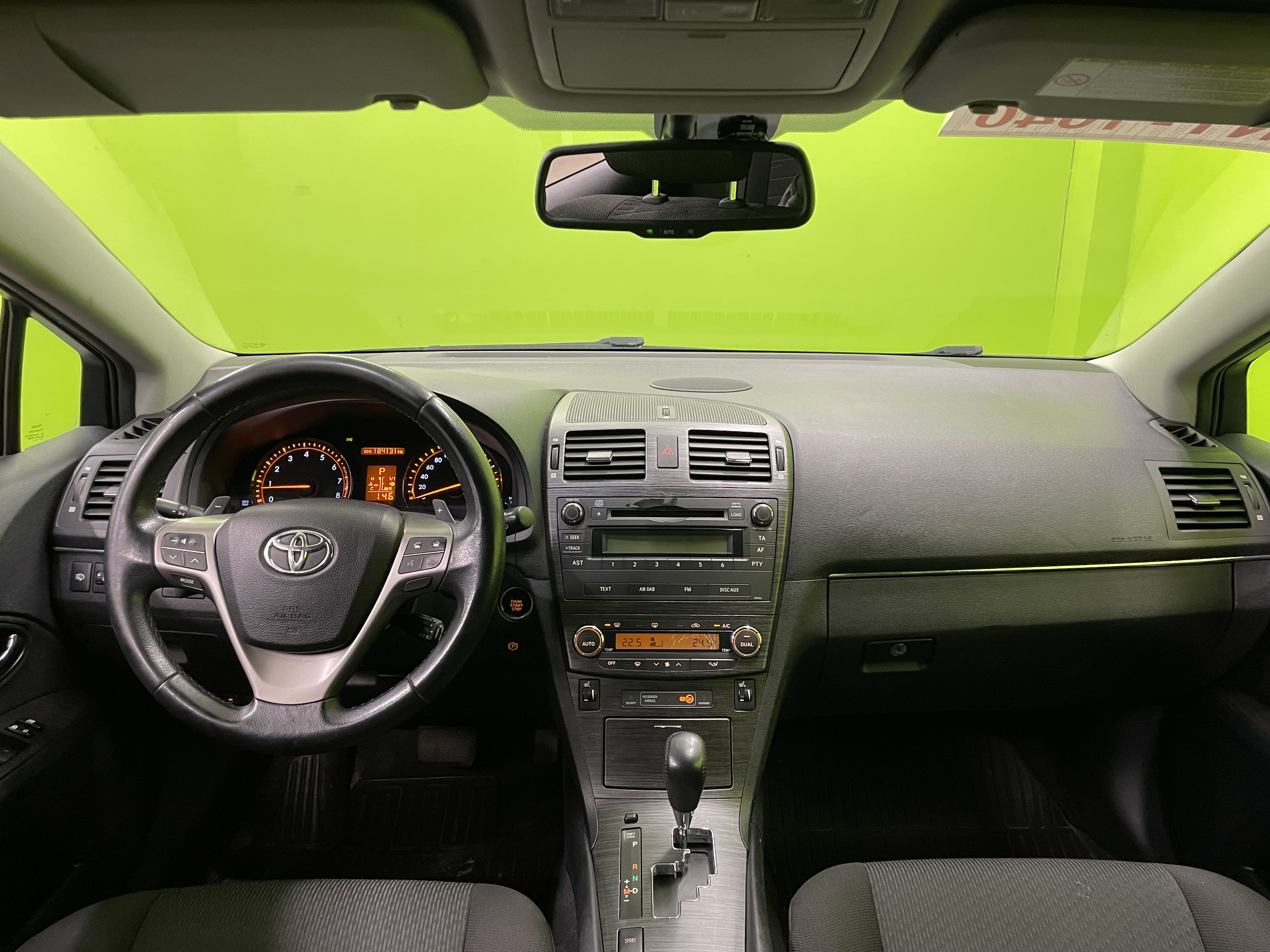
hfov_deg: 67.3
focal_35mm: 26
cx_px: 635
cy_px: 476
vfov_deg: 53.1
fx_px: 954
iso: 320
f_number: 1.6
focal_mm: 4.2
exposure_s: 1/50
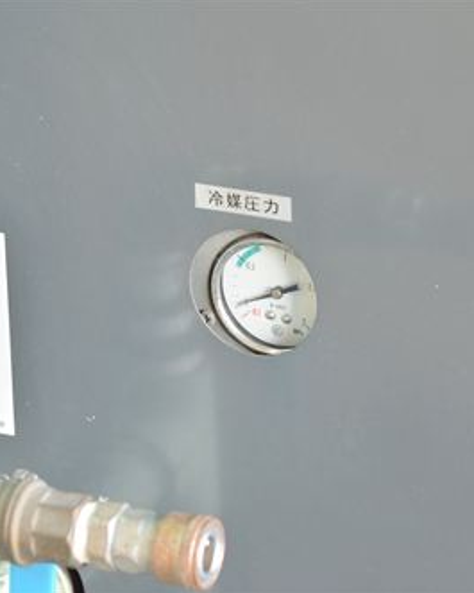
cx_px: 270
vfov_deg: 10.7
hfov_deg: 8.6
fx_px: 3167
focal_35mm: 181
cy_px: 297
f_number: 6.3
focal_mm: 85
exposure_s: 1/50
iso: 1250
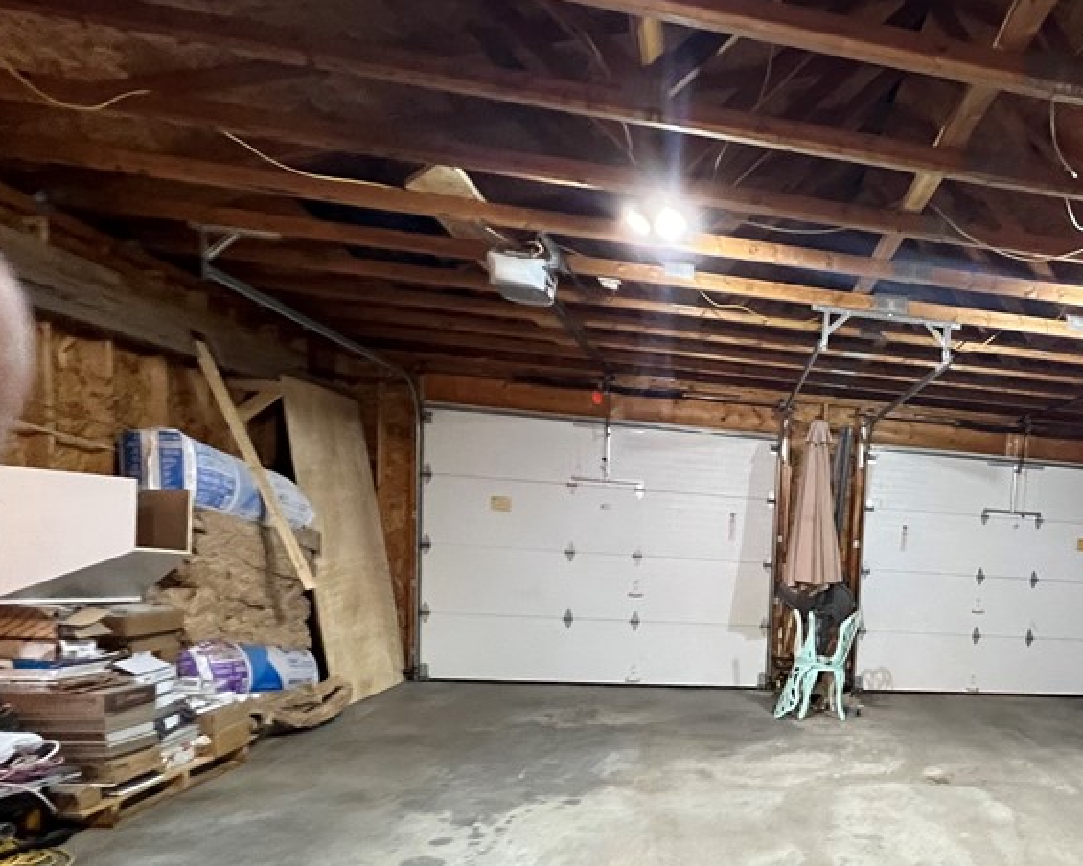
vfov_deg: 58.8
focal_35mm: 23
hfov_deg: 64.8
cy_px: 607
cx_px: 895
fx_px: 737
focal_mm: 1.57
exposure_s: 1/60
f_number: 1.8
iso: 640
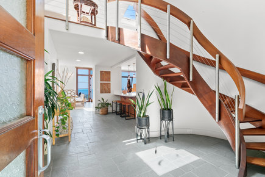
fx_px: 118
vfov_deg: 73.7
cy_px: 88
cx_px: 132
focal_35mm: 16
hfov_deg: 96.7
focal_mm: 16
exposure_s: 1/3
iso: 400
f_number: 16
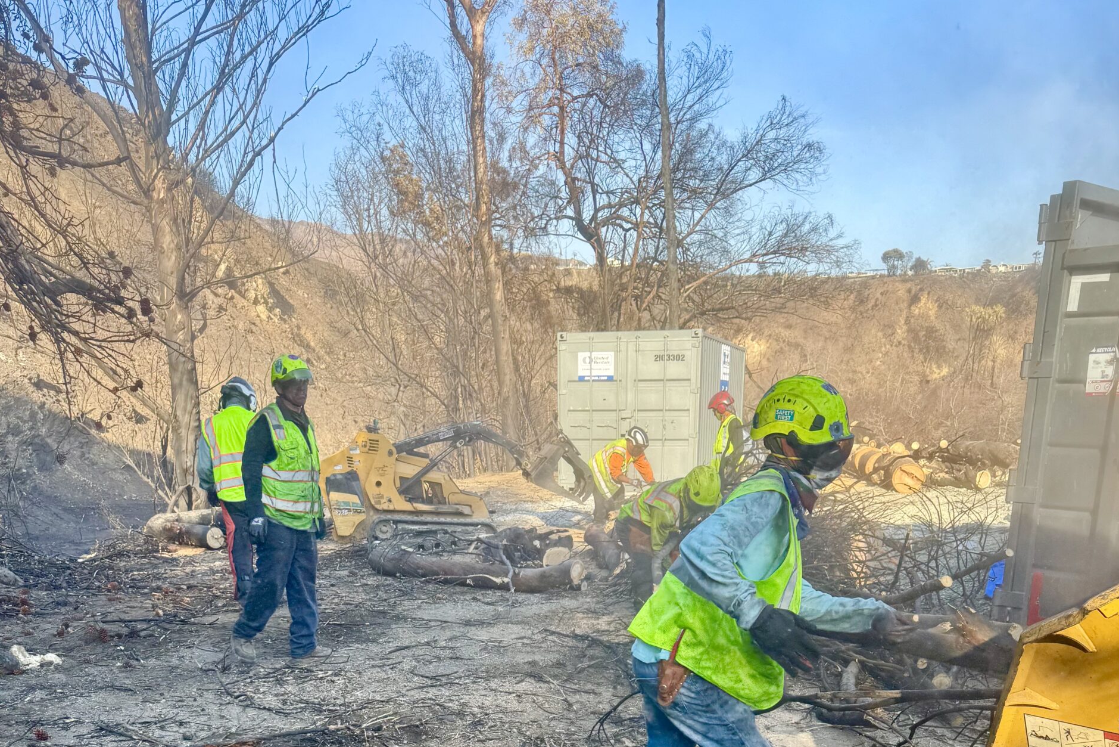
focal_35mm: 34
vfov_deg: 35.6
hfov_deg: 55.8
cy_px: 725
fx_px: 1057
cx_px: 569
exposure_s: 1/645
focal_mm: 6.76
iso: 80
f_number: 1.78
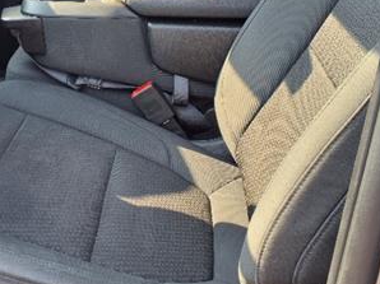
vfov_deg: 24.5
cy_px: 28
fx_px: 636
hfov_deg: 32.1
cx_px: 60
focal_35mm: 58
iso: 40
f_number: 1.9
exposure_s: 1/149
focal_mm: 3.58
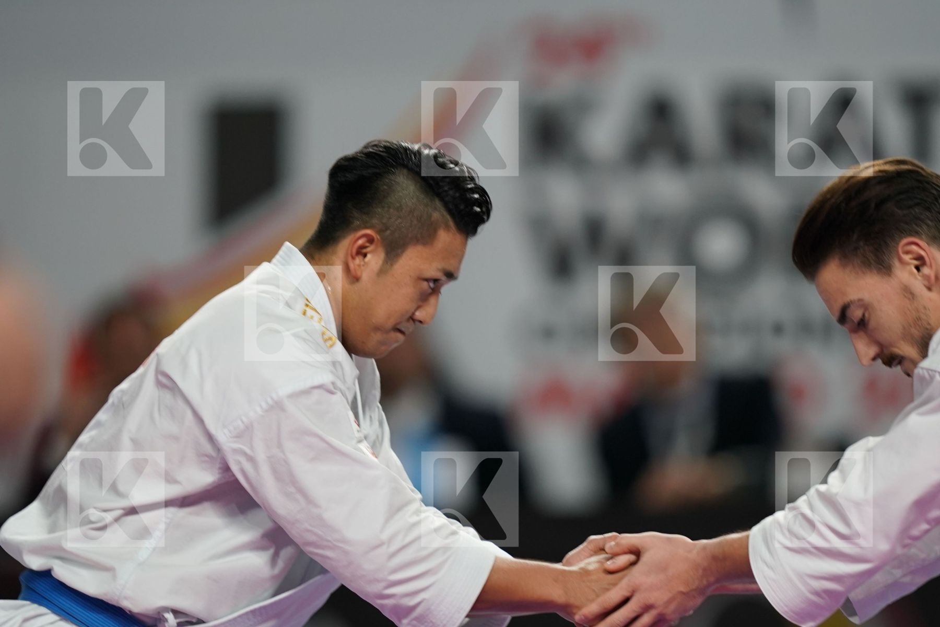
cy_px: 314
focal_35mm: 600
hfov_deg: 3.4
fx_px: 15665
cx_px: 470
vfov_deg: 2.3
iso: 1000
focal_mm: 400
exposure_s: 1/500
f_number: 2.8
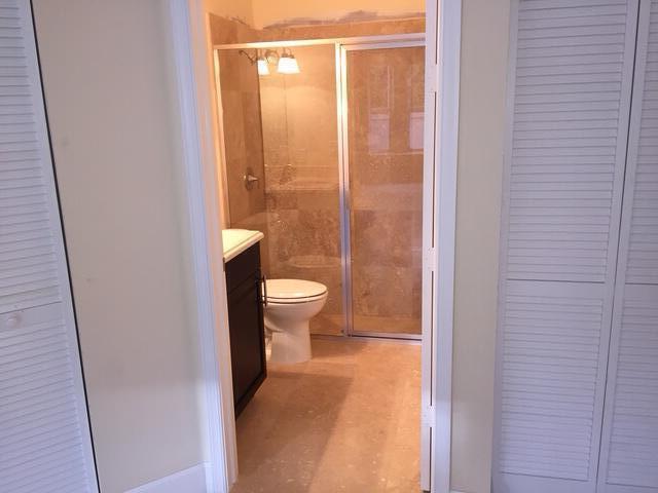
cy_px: 246
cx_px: 329
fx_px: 551
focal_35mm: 29
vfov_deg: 48.2
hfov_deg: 61.7
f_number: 2.2
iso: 100
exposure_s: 1/30
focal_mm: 4.15
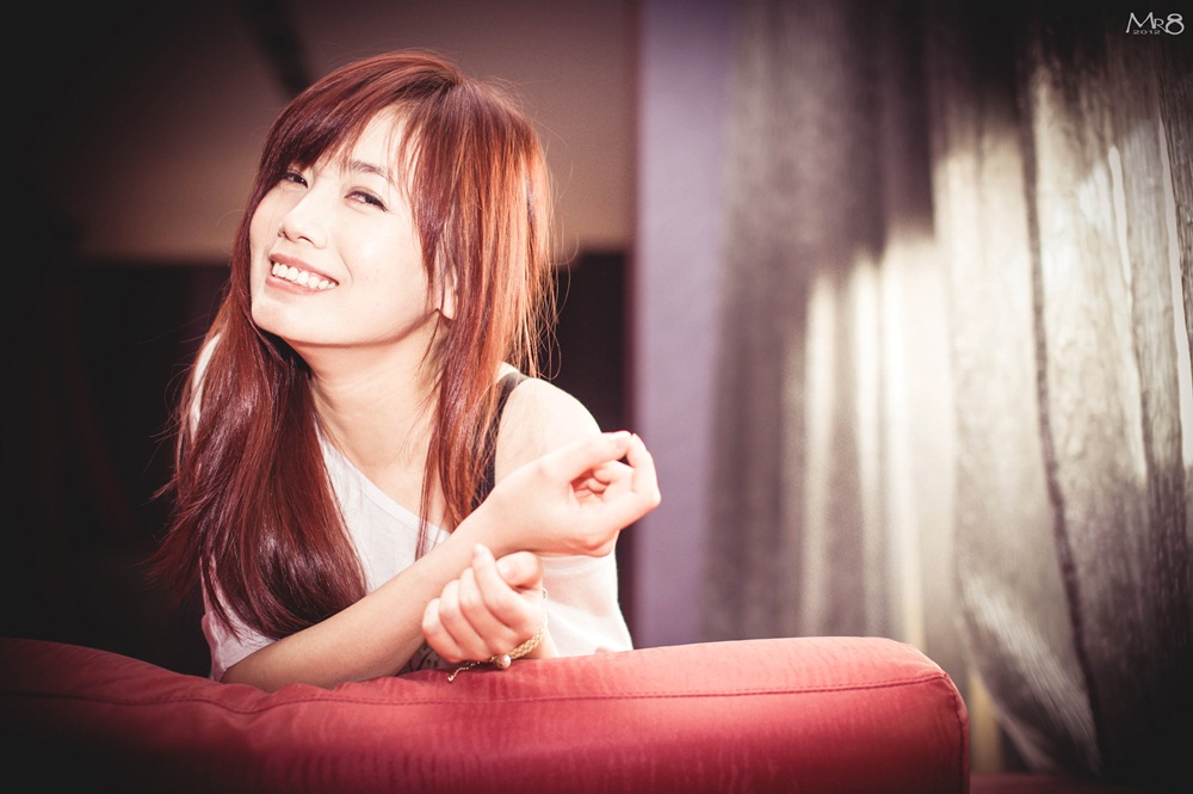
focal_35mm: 50
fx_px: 1656
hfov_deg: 39.6
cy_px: 397
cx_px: 596
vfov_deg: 26.9
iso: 800
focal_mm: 50
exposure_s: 1/125
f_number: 2
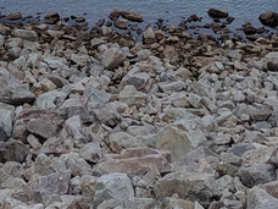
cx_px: 107
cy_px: -246
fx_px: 972
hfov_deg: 16.3
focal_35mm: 121
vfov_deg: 10.9
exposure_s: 1/3906
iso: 60
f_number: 1.8
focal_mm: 4.44
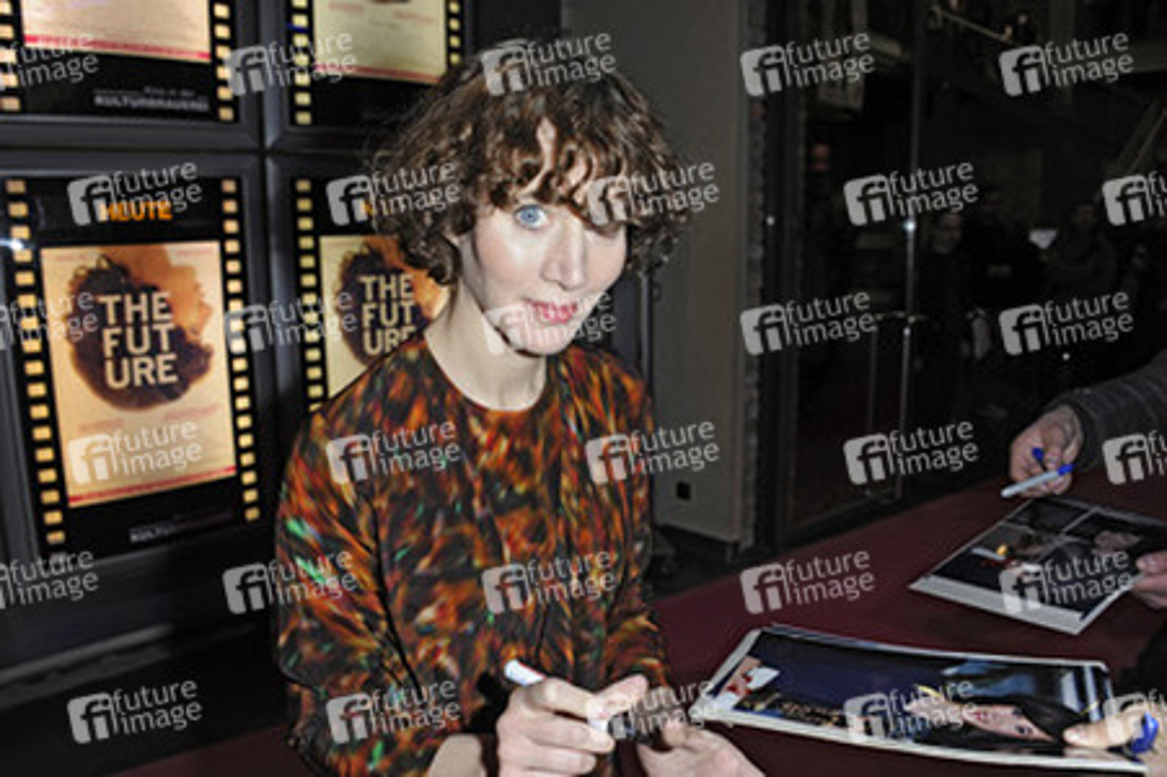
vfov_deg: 46.3
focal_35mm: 28
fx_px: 907
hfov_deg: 65.5
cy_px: 388
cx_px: 584
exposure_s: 1/125
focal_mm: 28
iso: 800
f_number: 6.3
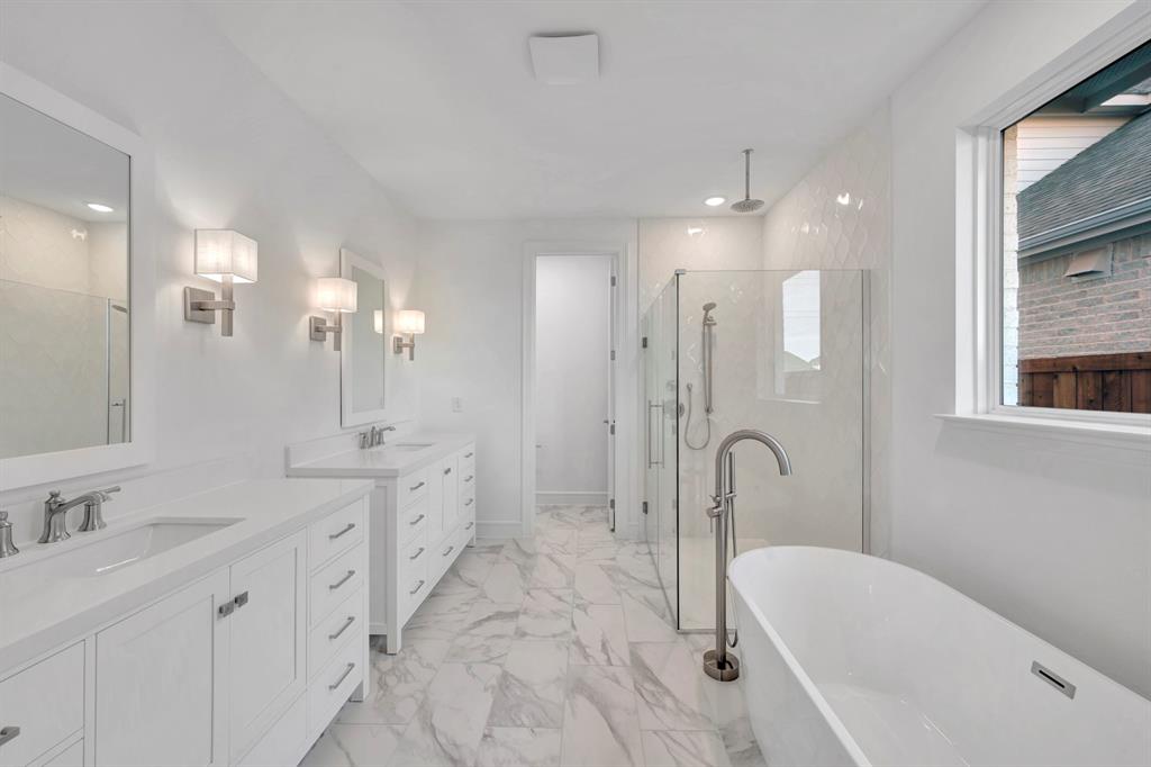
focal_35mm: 14
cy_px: 384
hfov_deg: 104.3
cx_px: 576
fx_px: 447
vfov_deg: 81.2
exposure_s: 1/2.5
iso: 100
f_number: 9
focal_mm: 14
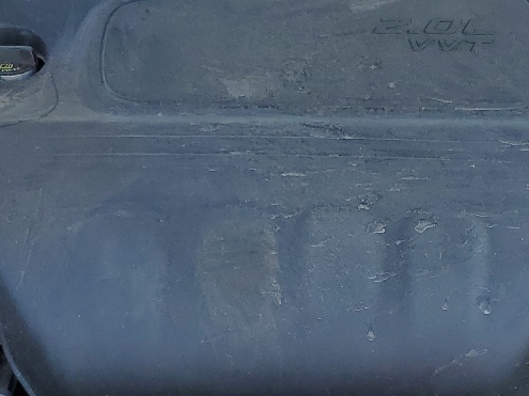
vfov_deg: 17.4
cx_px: 375
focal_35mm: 84
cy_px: 306
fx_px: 1283
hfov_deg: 23.1
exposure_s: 1/1000
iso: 50
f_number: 1.5
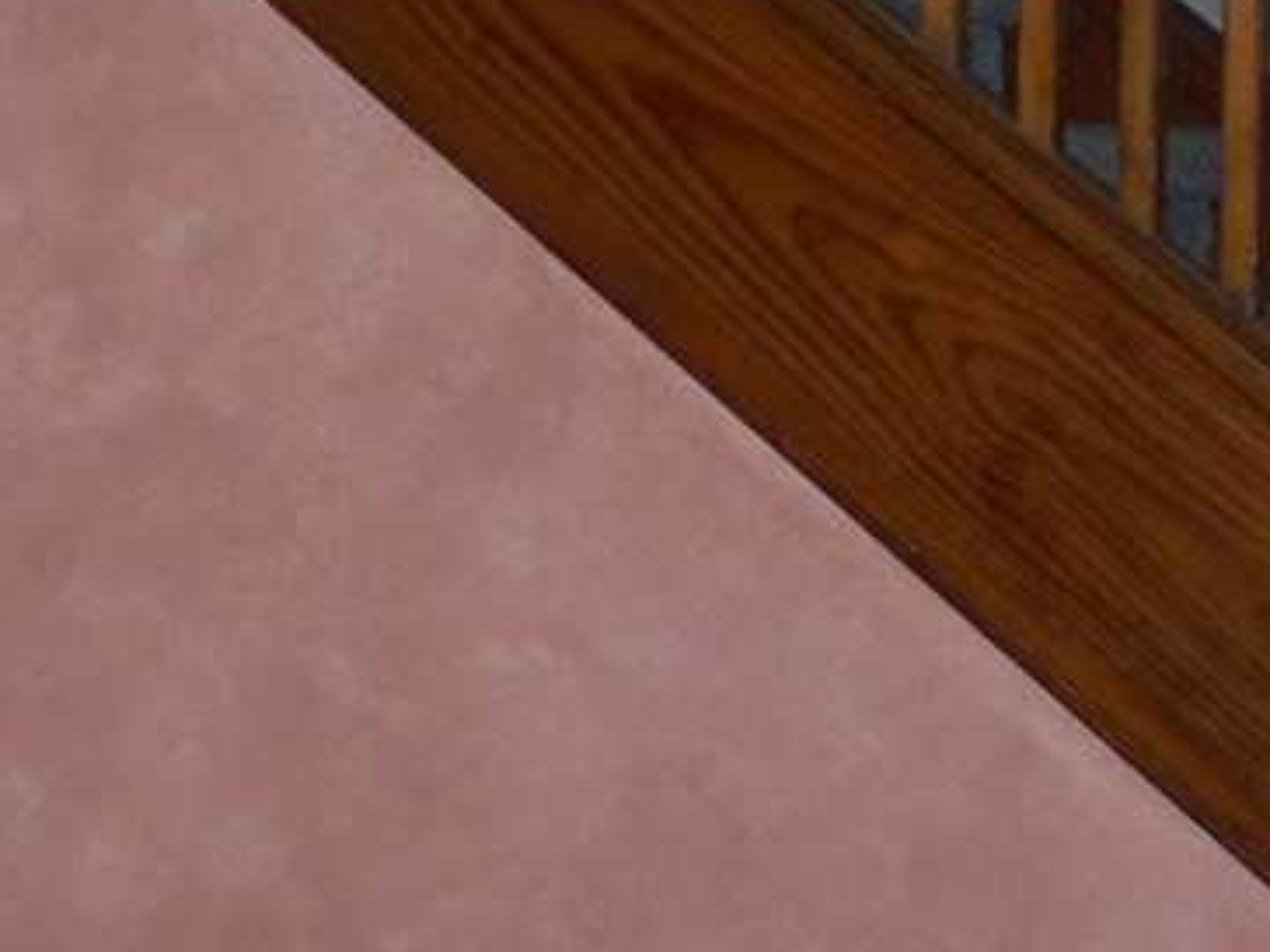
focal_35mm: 135
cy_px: 230
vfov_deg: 11.0
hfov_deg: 14.4
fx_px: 4953
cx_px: 101
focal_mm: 8
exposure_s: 1/60
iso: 140
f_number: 3
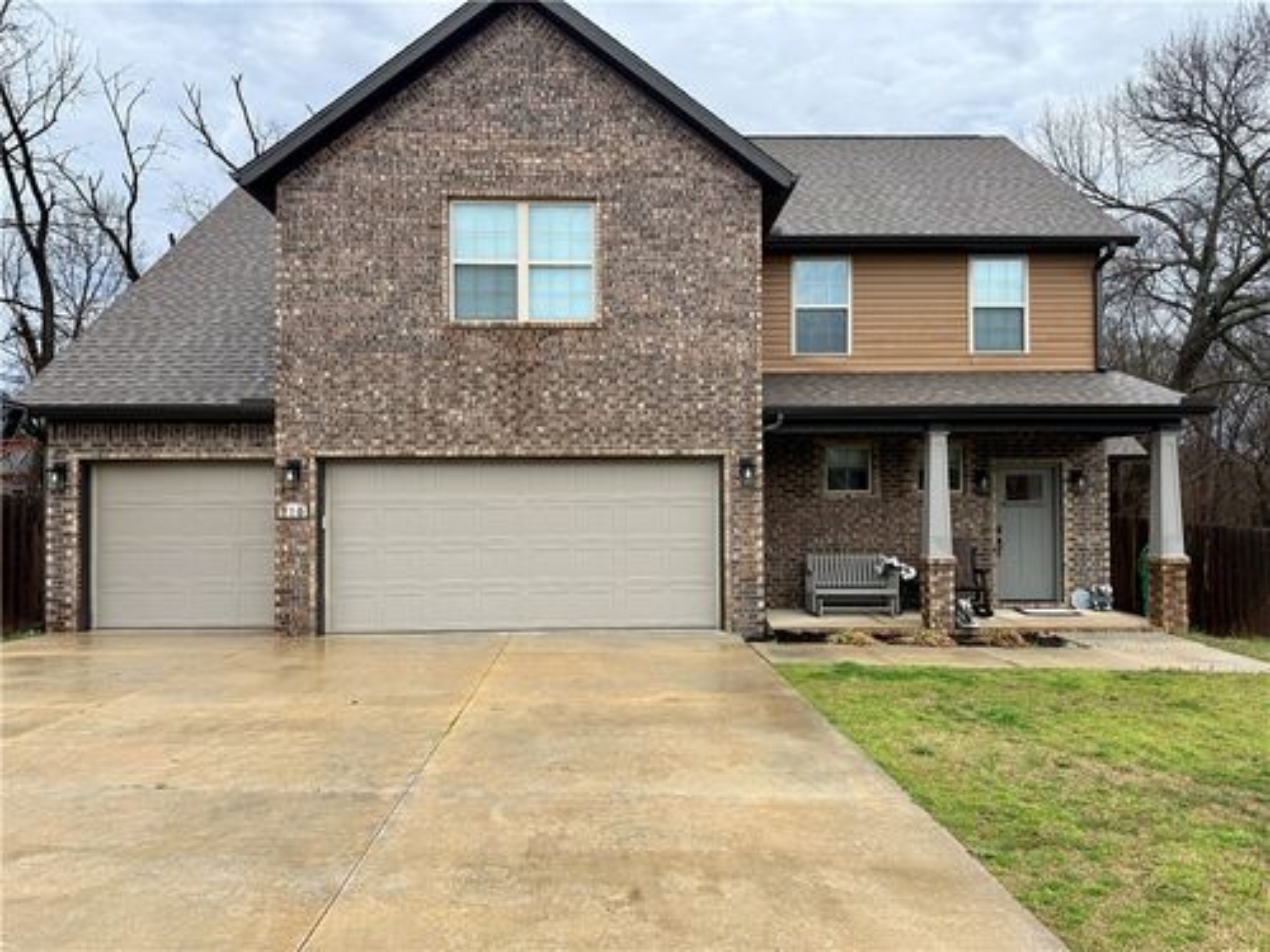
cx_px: 635
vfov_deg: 56.8
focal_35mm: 24
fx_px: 881
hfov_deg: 71.6
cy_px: 476
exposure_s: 1/1230
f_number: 1.78
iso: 80
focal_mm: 6.76
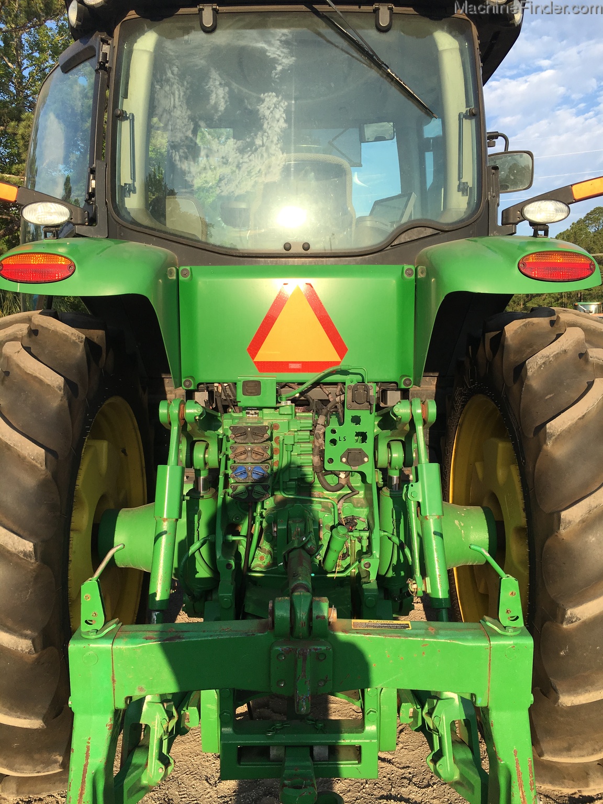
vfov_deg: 61.7
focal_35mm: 29
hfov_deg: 48.2
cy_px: 402
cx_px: 302
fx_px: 674
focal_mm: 4.15
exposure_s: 1/927
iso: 25
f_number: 2.2
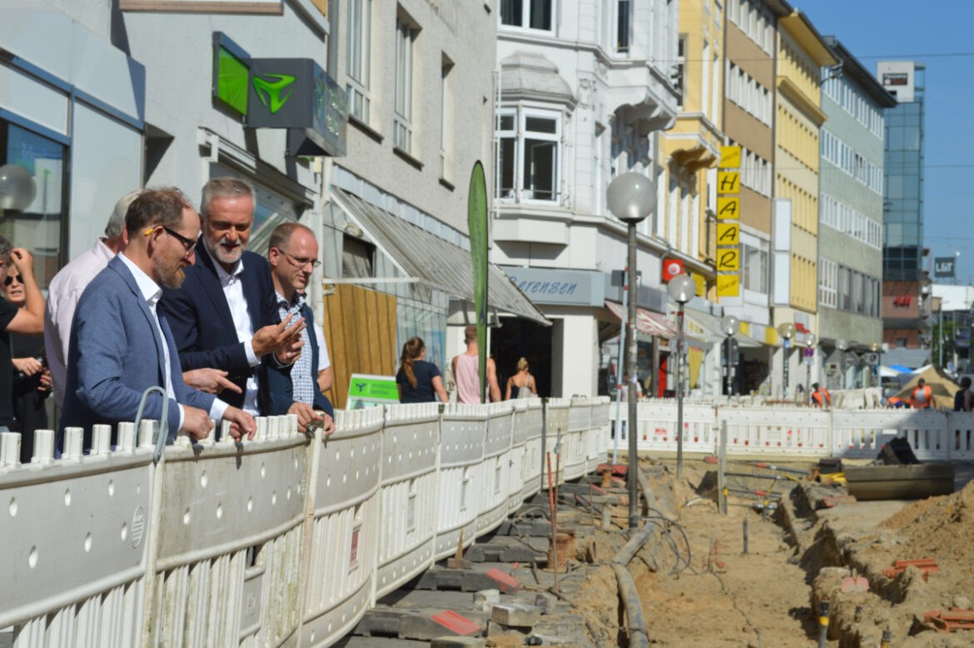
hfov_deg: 29.3
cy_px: 324
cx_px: 487
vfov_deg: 19.7
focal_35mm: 69
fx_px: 1865
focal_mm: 46
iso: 100
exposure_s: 1/400
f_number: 10
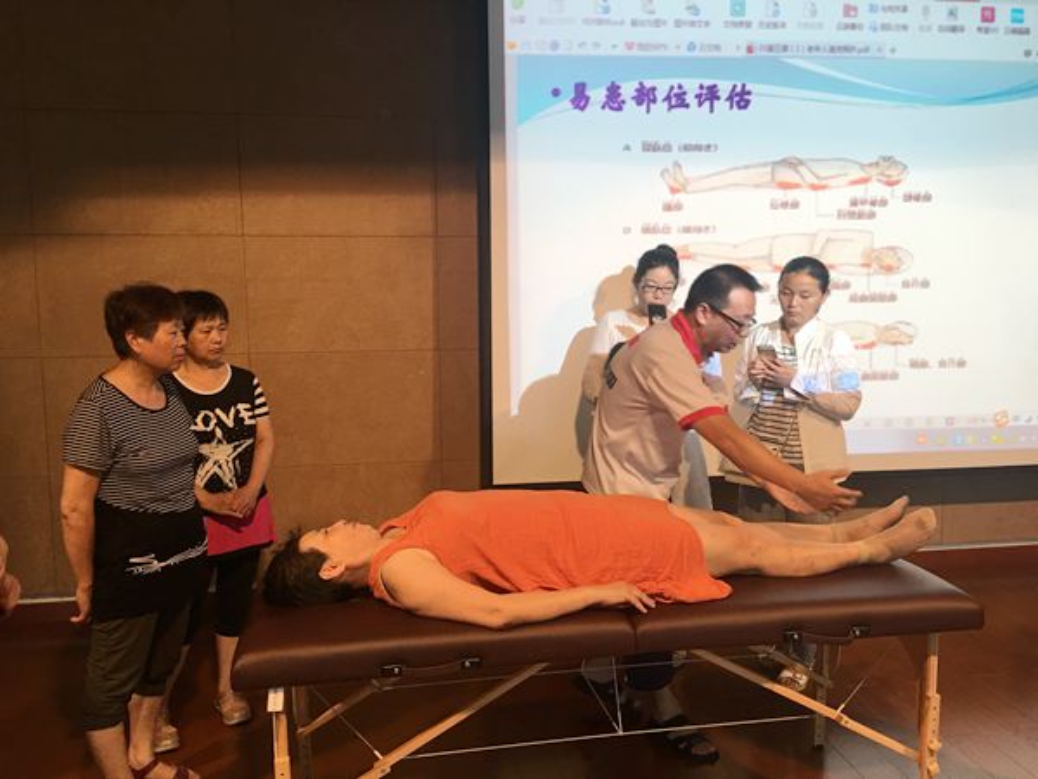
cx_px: 519
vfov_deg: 48.2
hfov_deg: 61.7
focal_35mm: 29
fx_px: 870
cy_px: 390
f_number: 2.2
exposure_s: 1/33
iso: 50
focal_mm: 4.15
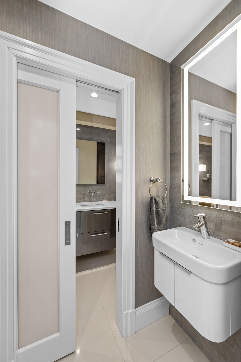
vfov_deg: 104.3
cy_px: 181
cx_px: 120
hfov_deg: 81.1
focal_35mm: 14
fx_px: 141
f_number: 5.6
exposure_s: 1/100
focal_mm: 14
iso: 800
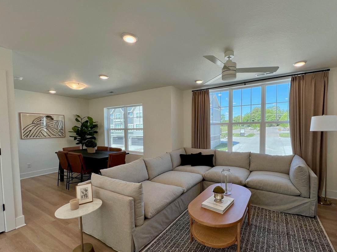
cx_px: 185
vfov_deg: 81.5
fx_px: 146
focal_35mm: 15
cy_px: 138
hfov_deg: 97.8
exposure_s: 1/242
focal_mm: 1.57
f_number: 1.8
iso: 32
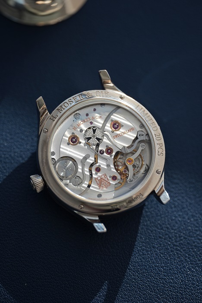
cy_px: 152
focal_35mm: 105
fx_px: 883
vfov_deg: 19.4
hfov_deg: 13.1
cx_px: 101
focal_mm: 105
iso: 200
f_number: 3.2
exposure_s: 1/250
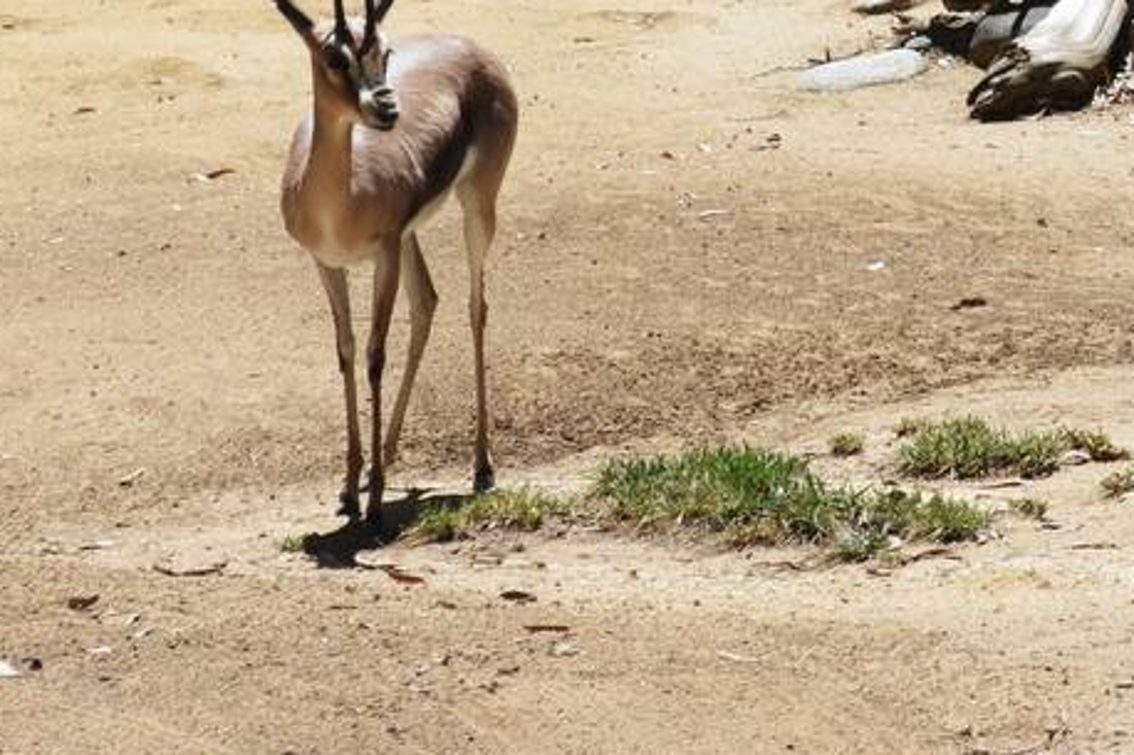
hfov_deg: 7.1
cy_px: -2
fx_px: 9060
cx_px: 1032
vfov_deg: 4.8
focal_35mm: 288
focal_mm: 55
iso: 160
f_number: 8
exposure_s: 1/250
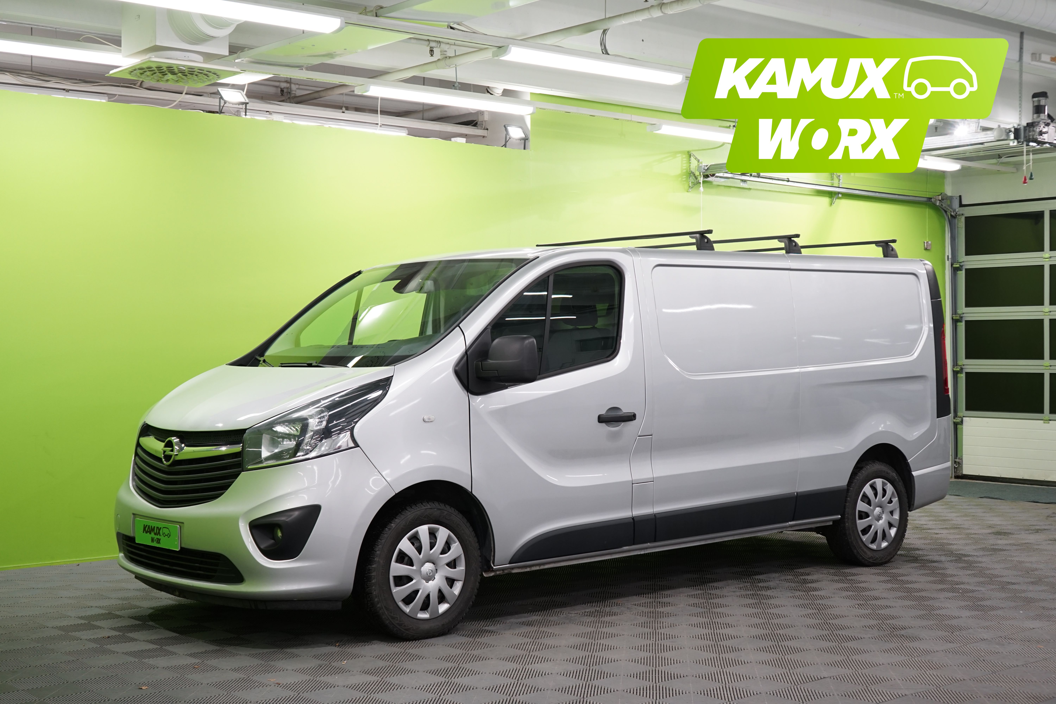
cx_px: 528
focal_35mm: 47
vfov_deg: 28.6
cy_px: 352
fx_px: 1379
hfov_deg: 41.9
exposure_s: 1/60
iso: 640
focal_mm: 47
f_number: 5
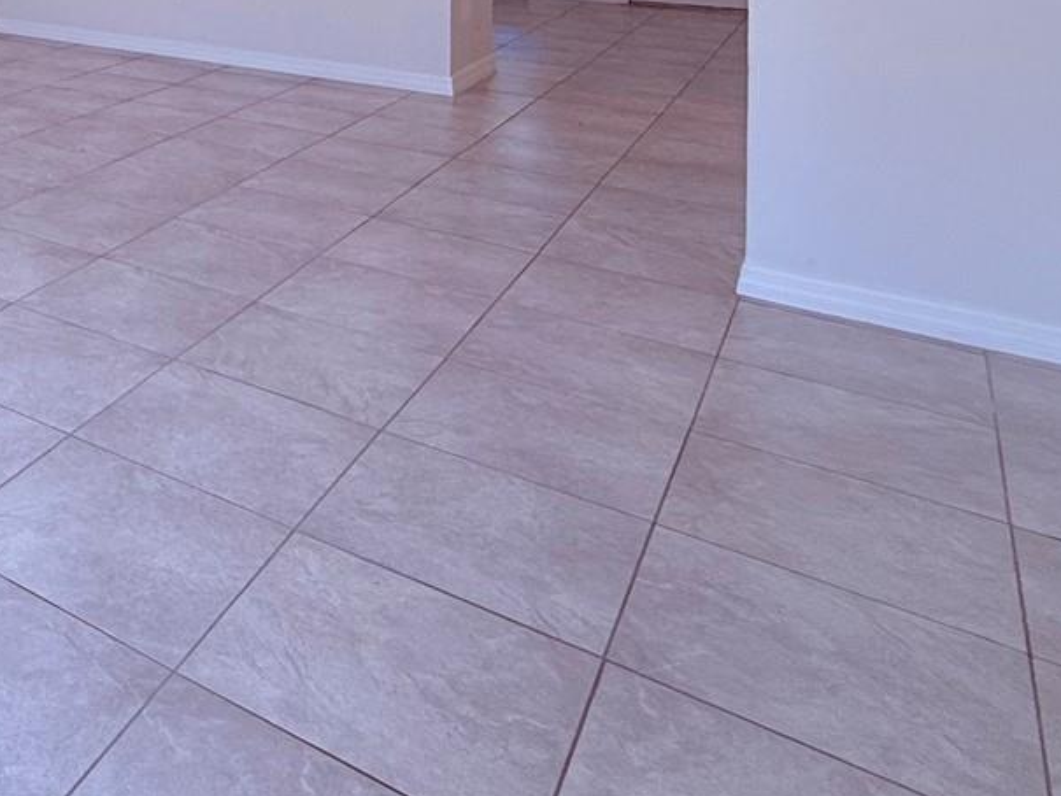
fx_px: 1134
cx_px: -179
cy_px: -163
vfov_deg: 32.0
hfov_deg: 38.6
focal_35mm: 37
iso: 64
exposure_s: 1/167
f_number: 2.2
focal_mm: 2.22
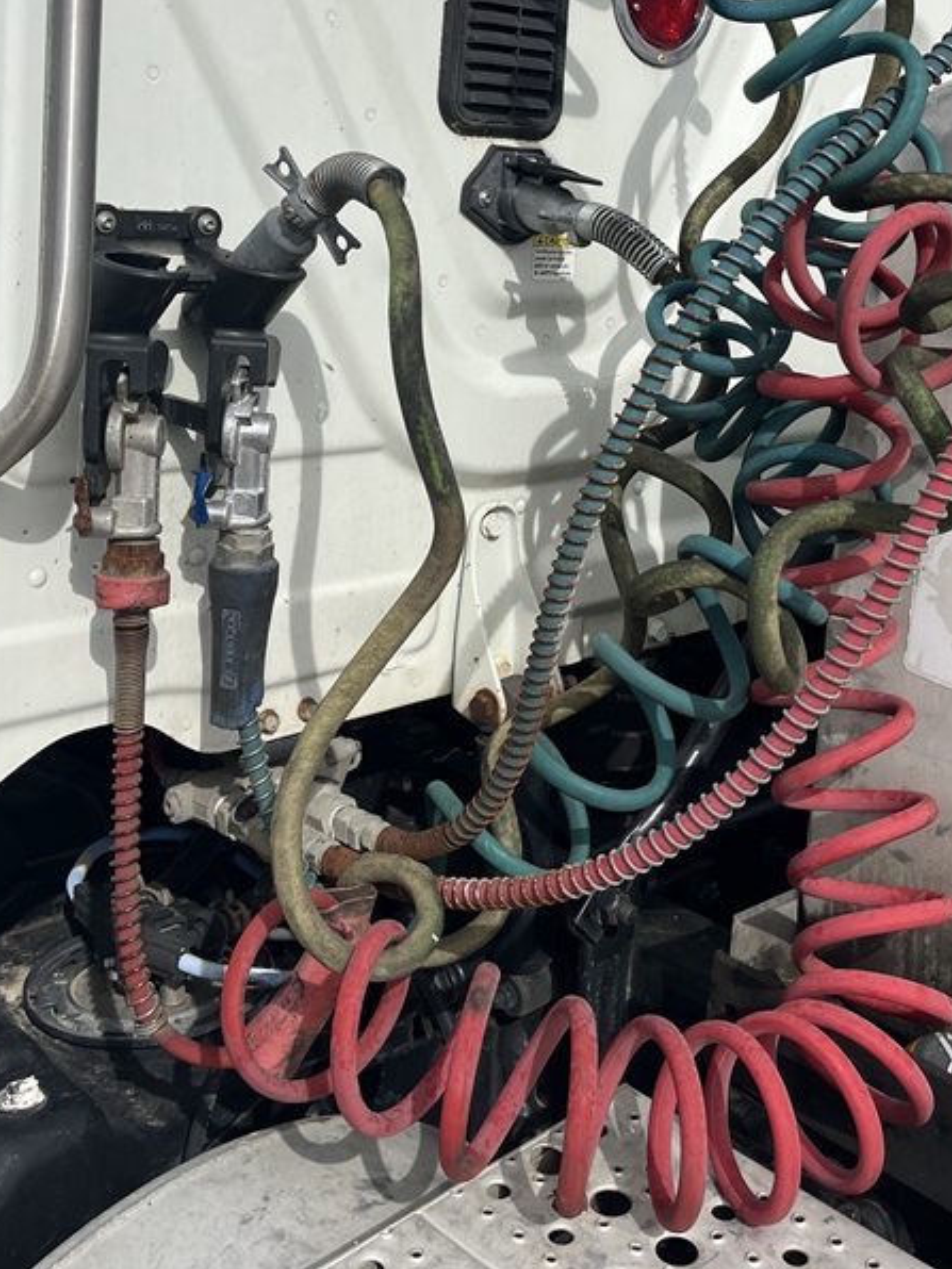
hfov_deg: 32.8
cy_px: 319
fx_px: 1613
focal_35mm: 44
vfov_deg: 41.7
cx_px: 571
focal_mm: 5.1
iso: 50
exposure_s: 1/5848
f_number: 1.6
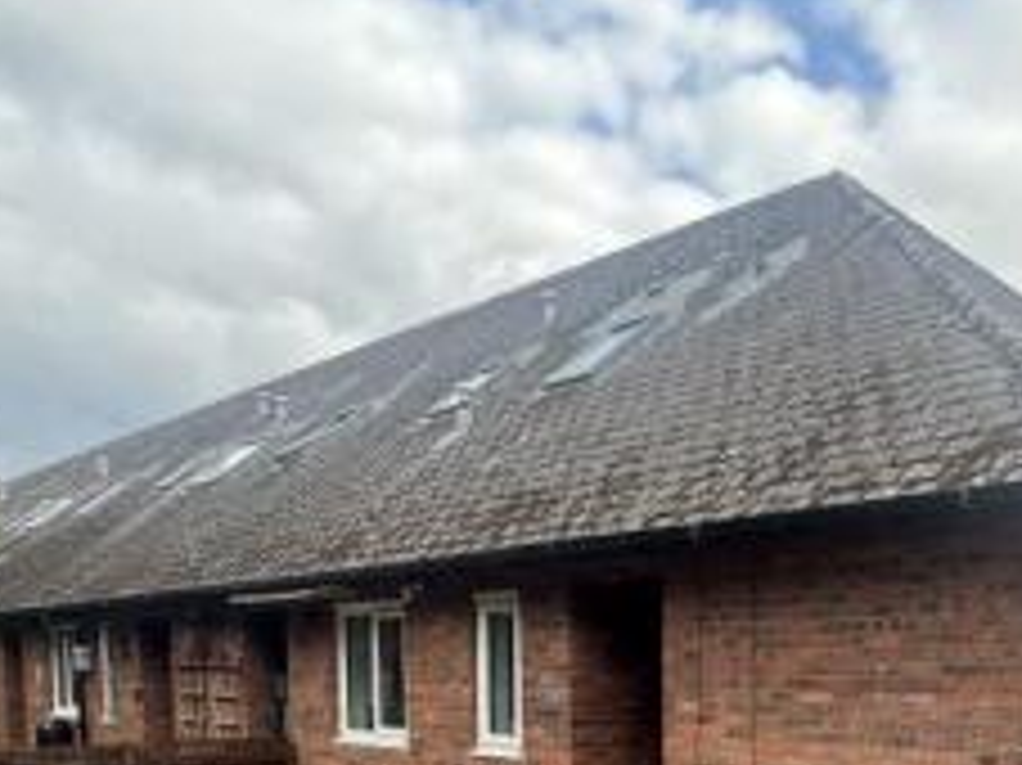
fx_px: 1062
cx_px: 772
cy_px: 776
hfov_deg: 49.2
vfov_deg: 35.6
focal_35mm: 36
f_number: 2.2
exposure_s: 1/171
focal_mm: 2.22
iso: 40
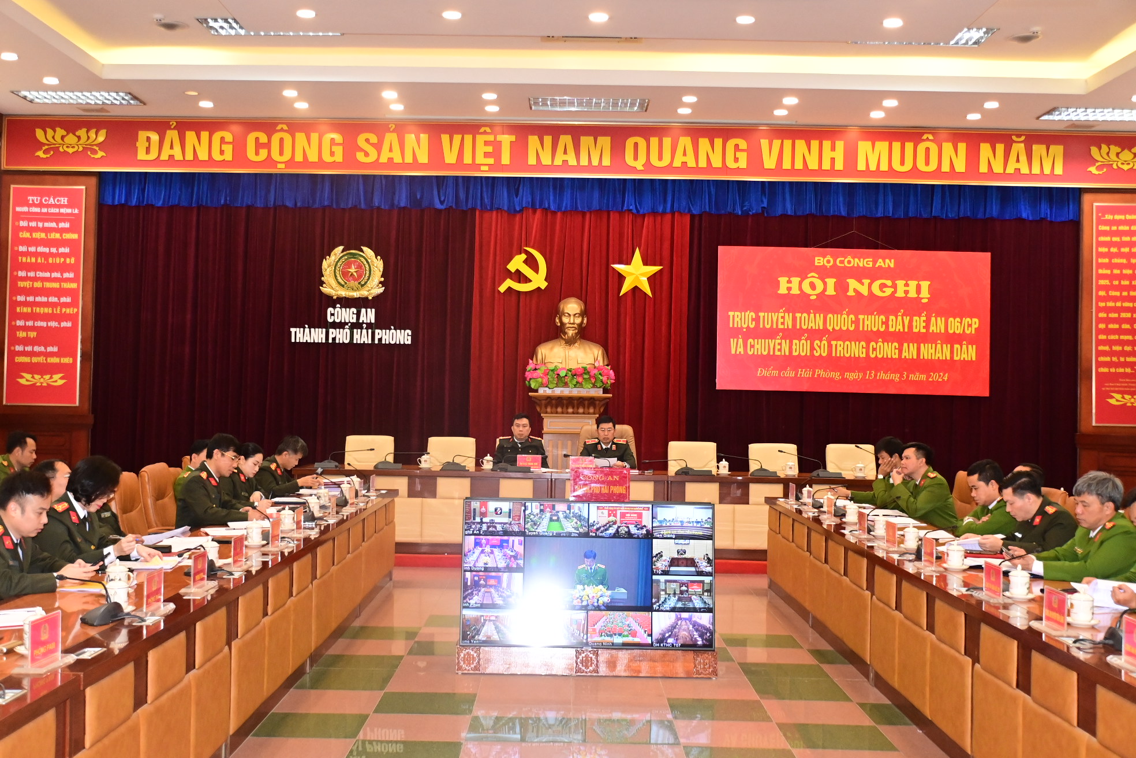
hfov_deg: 48.5
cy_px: 379
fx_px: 1262
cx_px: 568
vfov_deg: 33.4
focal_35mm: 40
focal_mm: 27
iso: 2500
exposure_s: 1/200
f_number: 4
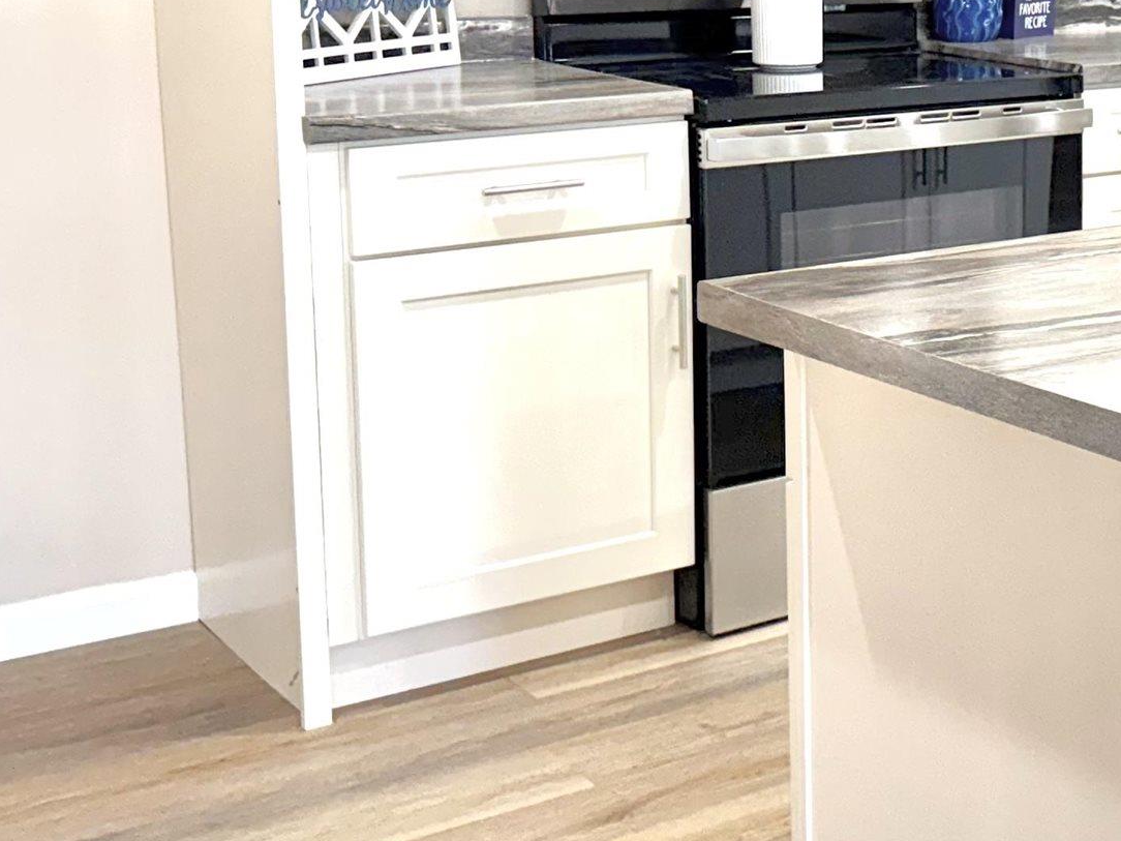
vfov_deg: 21.2
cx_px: 1338
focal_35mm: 68
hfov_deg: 25.7
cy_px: 121
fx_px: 2202
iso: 125
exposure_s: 1/211
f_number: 1.78
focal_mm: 6.76
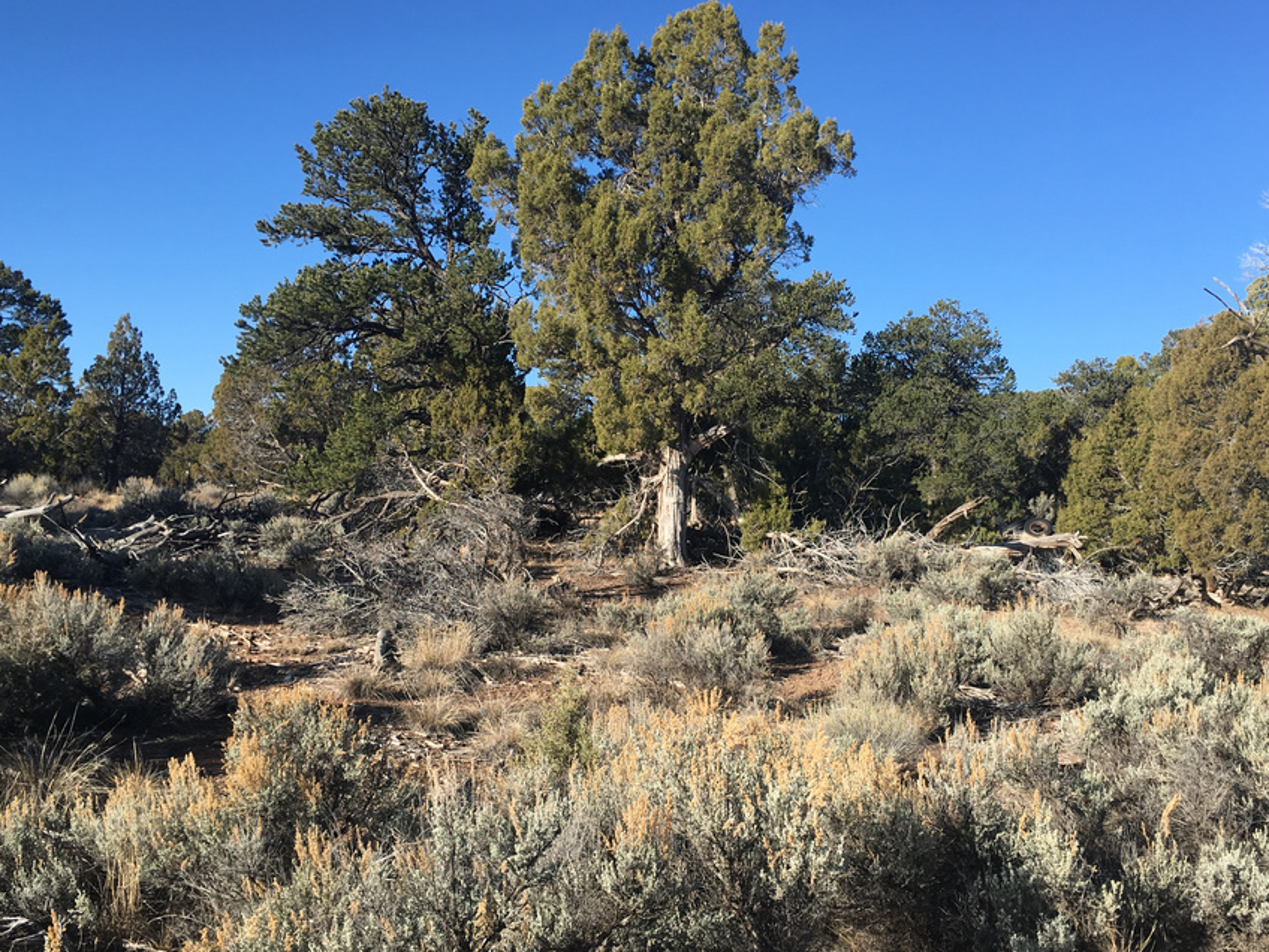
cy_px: 497
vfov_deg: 40.7
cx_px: 697
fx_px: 1283
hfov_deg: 52.5
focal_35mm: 35
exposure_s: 1/916
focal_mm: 4.15
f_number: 2.2
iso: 25
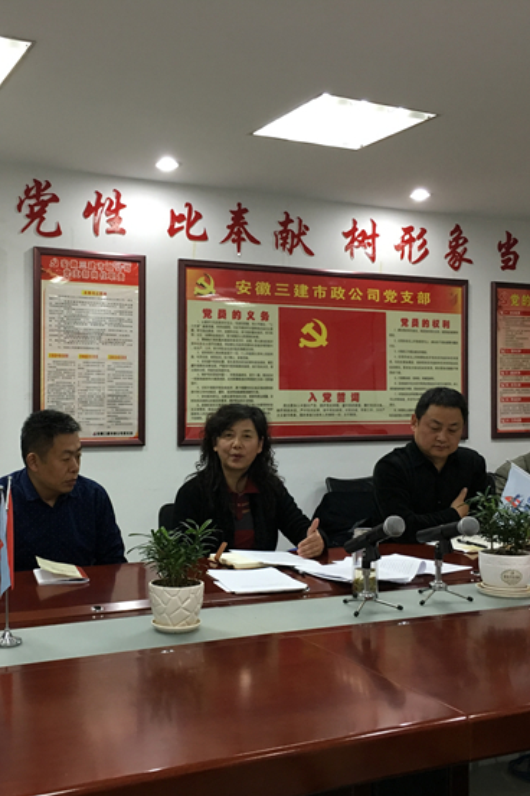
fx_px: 905
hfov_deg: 32.5
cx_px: 200
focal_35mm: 41
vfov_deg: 47.4
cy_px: 404
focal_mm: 4.15
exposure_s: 1/33
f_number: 2.2
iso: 125
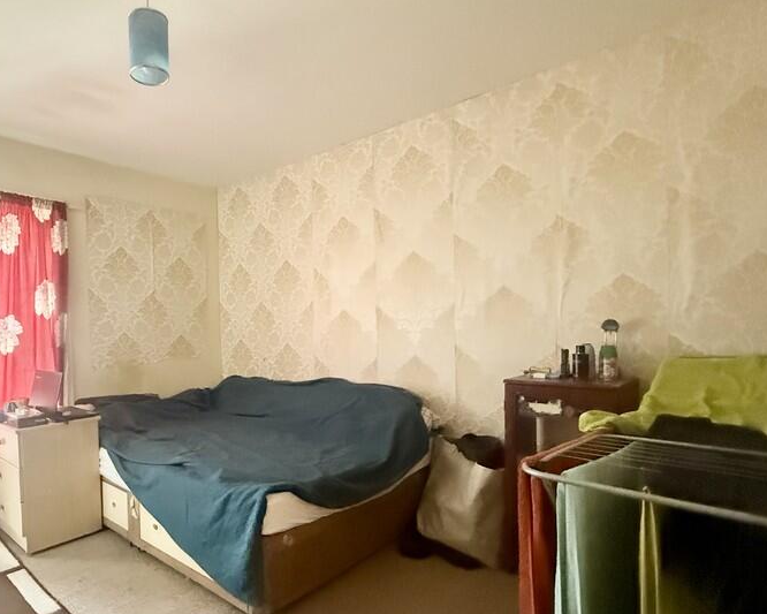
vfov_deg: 65.3
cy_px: 348
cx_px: 265
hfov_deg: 75.5
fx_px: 477
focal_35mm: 21
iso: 1250
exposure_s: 1/60
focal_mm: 2.22
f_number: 2.2
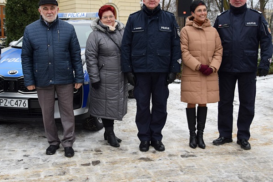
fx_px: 341
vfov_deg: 29.8
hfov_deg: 43.5
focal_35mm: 45
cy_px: 78
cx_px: 119
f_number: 5
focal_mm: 18
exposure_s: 1/250
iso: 720
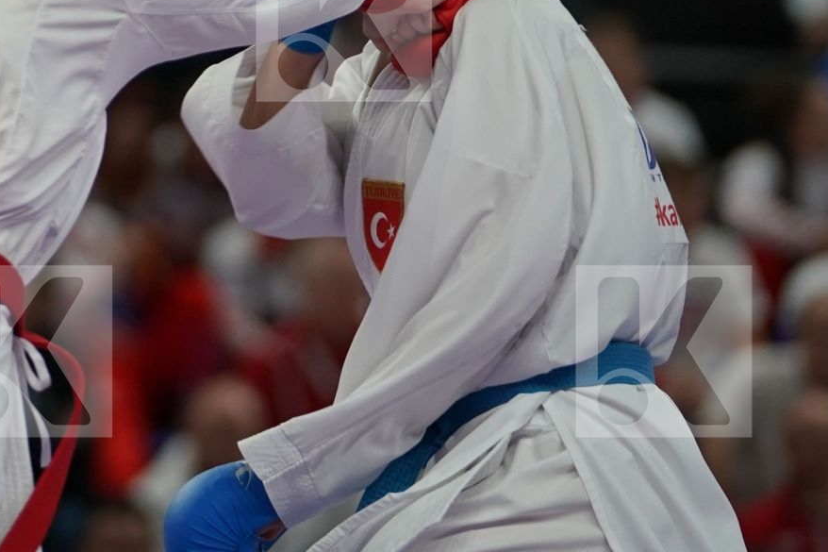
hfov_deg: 4.2
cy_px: 16
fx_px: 11359
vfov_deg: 2.8
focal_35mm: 494
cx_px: 25
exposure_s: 1/1000
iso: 1250
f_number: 2.8
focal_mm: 161
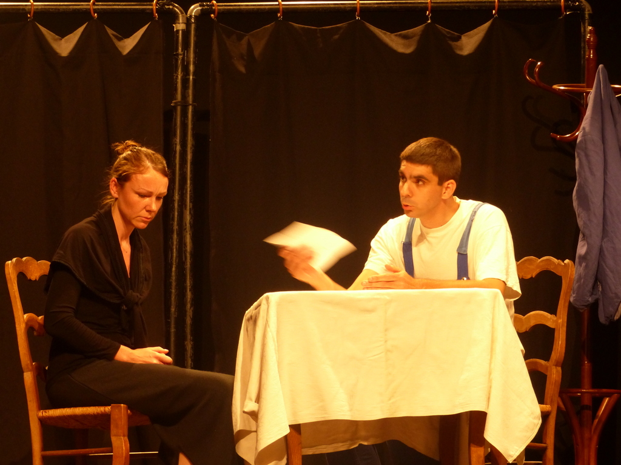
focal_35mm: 162
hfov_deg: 12.2
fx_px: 2906
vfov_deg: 9.2
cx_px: 310
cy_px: 232
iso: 400
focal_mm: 29.2
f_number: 4
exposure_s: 1/20
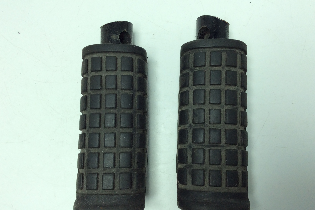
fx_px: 297
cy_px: 108
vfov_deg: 38.9
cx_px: 156
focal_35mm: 34
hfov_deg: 55.8
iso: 32
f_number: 2.4
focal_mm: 3.3
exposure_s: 1/344
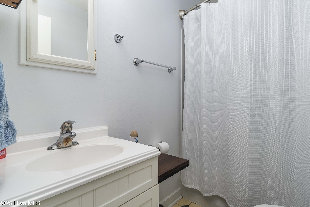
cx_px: 157
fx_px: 164
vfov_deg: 64.6
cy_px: 104
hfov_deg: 86.9
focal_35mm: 19
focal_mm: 12
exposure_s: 1/3
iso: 320
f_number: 8
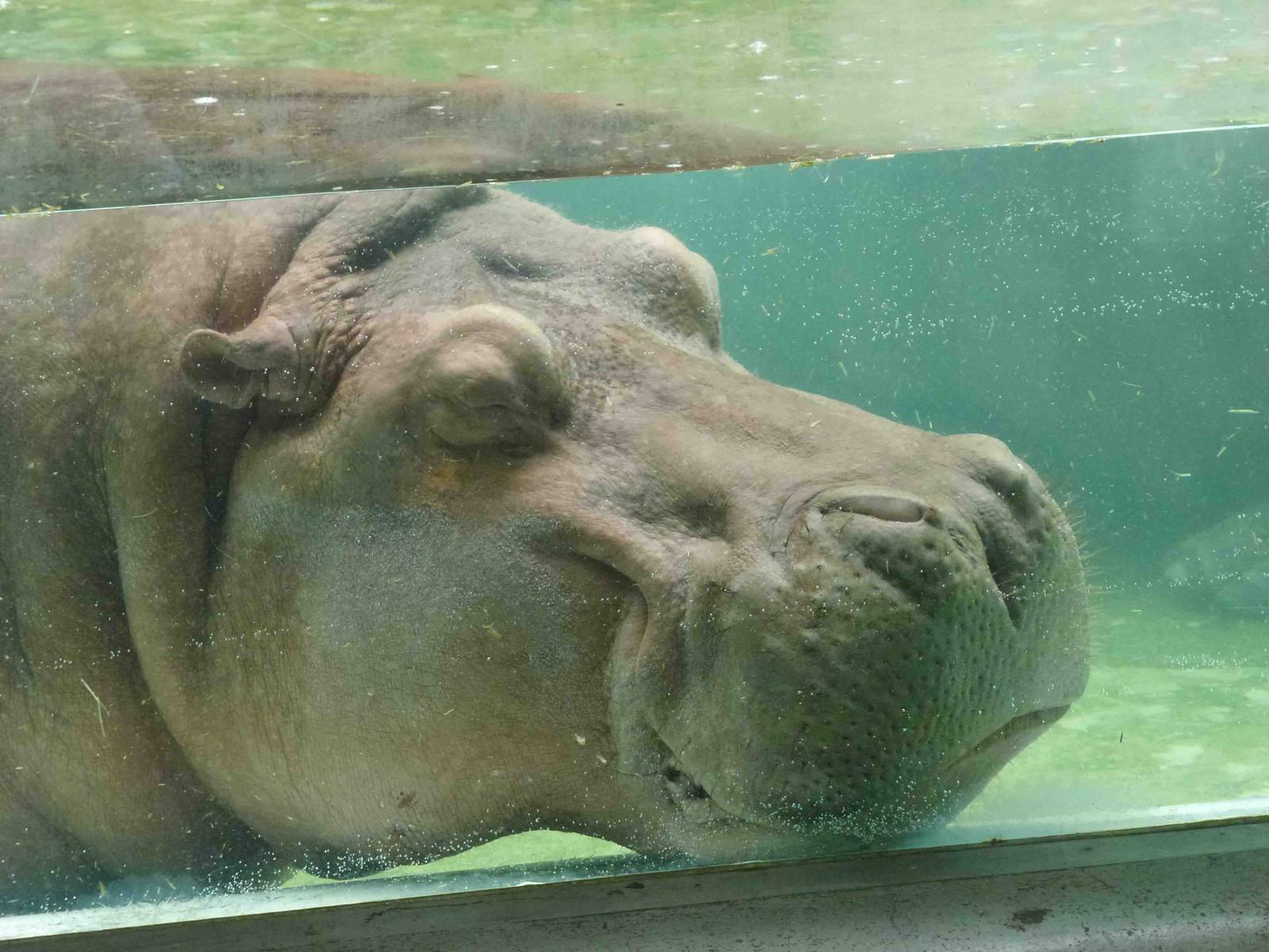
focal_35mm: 121
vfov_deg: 12.2
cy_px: 476
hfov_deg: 16.3
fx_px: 4436
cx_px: 634
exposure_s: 1/30
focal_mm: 21.7
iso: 400
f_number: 5.1
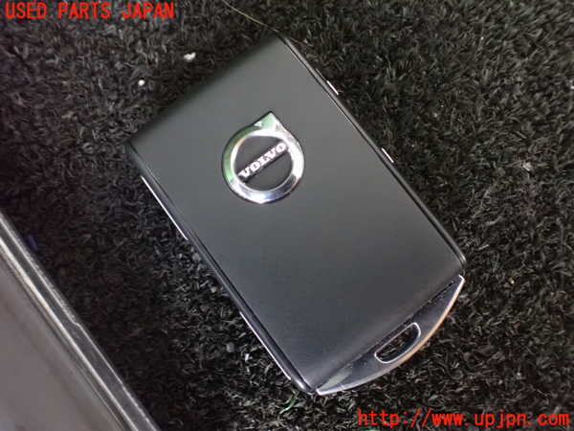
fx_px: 497
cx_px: 287
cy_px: 216
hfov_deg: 60.0
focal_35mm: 30
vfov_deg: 46.8
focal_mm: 5.4
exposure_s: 1/25
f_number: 2.3
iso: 1600
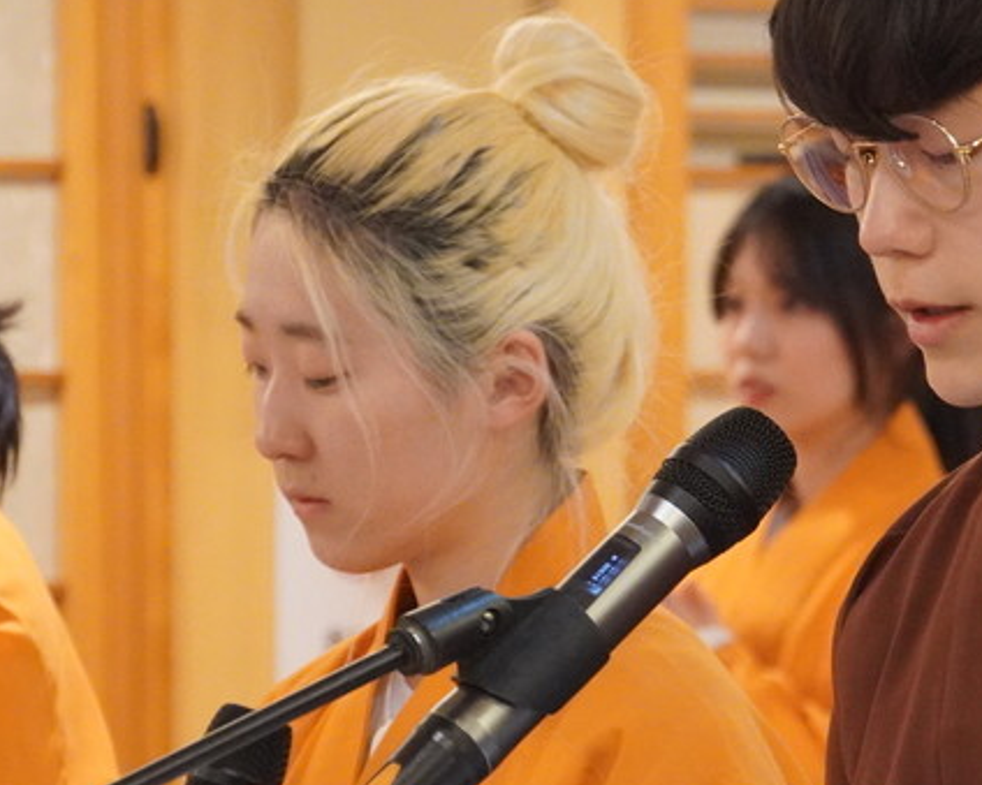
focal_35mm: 287
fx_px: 8339
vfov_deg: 5.4
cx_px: 755
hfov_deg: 6.7
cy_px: 505
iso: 6400
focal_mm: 90
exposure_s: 1/100
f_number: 5.6
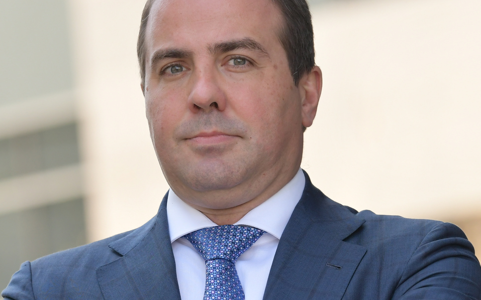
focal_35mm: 386
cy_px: 212
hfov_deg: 5.4
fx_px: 5060
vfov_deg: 3.4
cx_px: 150
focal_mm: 145
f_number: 4
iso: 640
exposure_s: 1/800
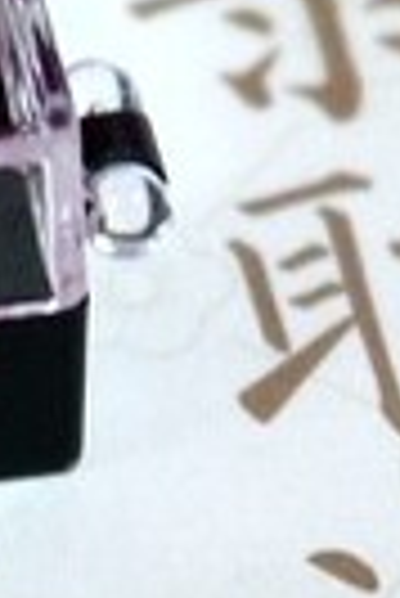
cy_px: 364
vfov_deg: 3.3
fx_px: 10472
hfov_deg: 2.2
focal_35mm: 630
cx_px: 481
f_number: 4.5
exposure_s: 1/25
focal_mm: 70
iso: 1600
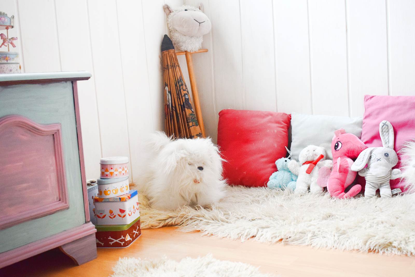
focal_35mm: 48
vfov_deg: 28.1
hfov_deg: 41.1
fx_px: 553
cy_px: 138
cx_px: 208
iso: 1100
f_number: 4.5
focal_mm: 32
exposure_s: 1/60
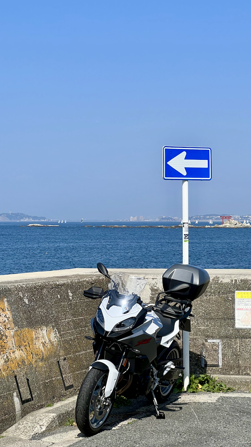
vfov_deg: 25.0
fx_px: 1006
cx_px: 117
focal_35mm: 85
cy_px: 221
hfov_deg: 14.2
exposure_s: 1/1004
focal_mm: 9
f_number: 2.8
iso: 32
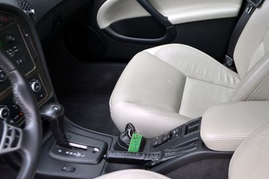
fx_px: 366
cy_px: 55
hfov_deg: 39.5
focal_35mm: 49
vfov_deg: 27.2
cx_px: 197
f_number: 5
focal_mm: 22
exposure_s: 1/100
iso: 400
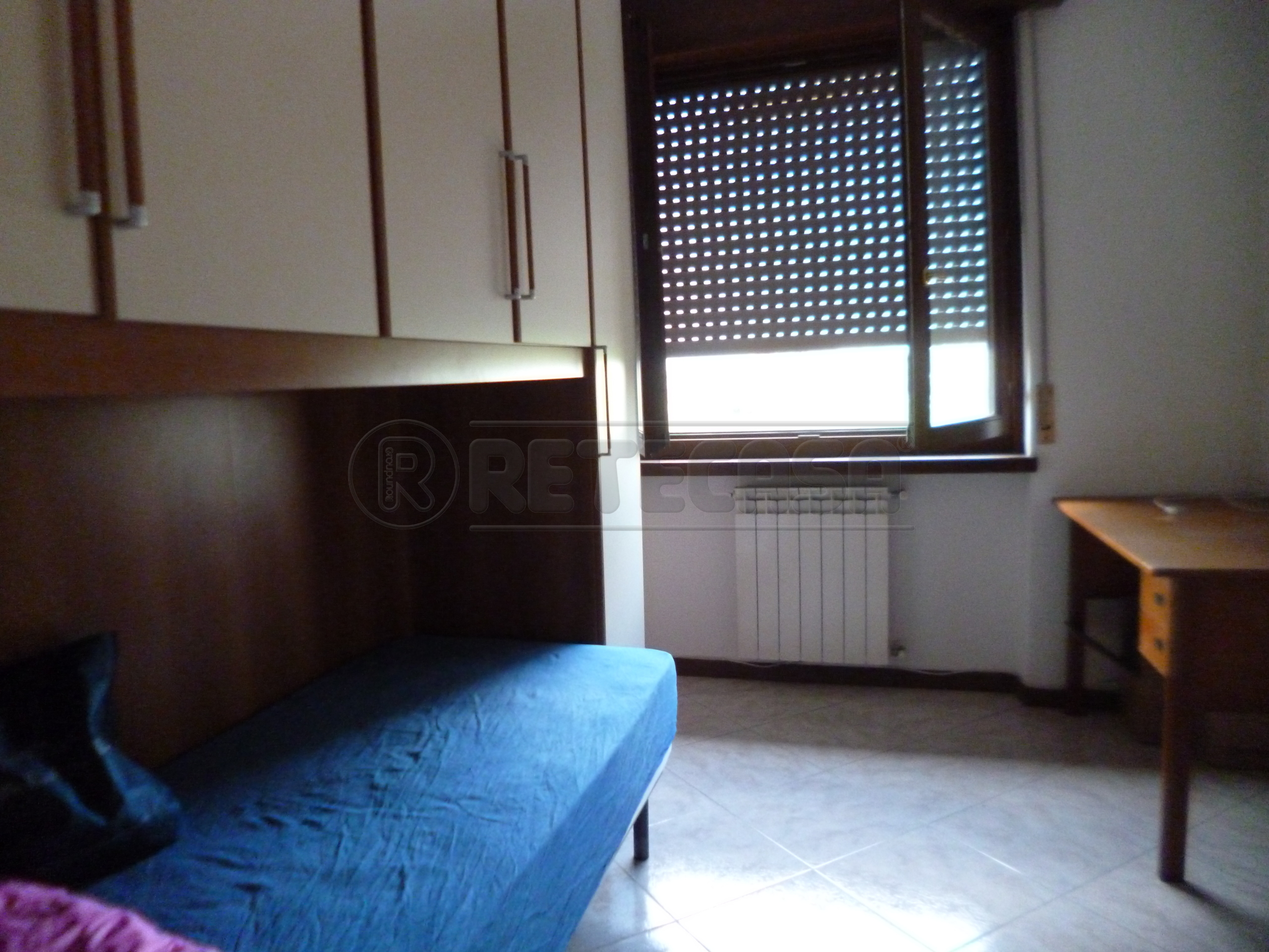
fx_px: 880
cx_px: 634
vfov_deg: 56.8
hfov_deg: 71.6
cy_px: 476
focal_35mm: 24
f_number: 2.5
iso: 800
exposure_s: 1/30
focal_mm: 4.3
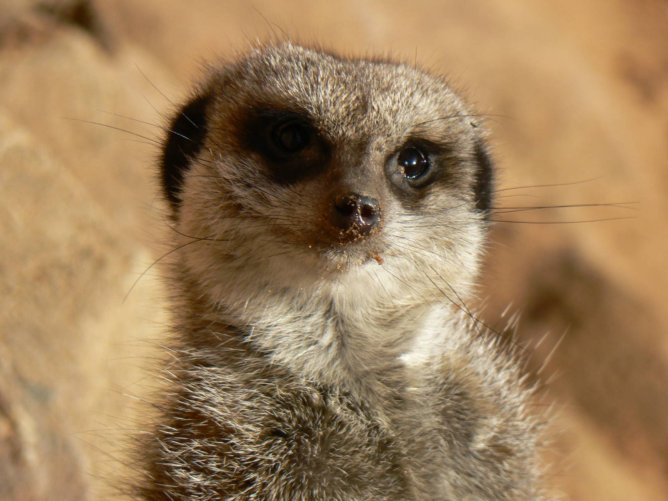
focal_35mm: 432
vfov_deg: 3.4
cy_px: 250
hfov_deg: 4.6
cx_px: 334
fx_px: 8336
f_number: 5.6
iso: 80
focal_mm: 72
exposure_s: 1/320
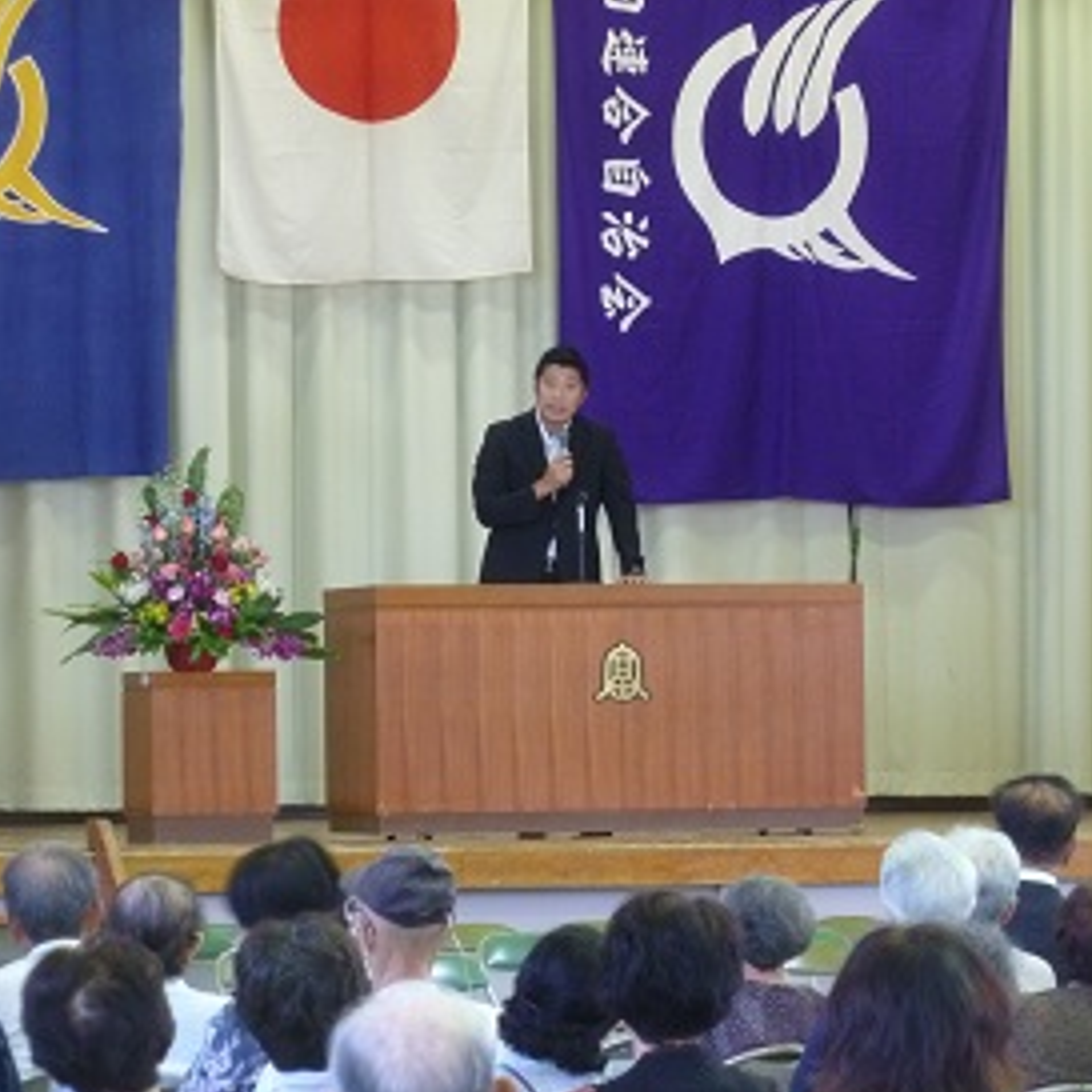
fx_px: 7495
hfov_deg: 8.3
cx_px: 536
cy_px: 572
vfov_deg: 8.3
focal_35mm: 210
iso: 400
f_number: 4.5
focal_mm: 27.8
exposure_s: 1/10
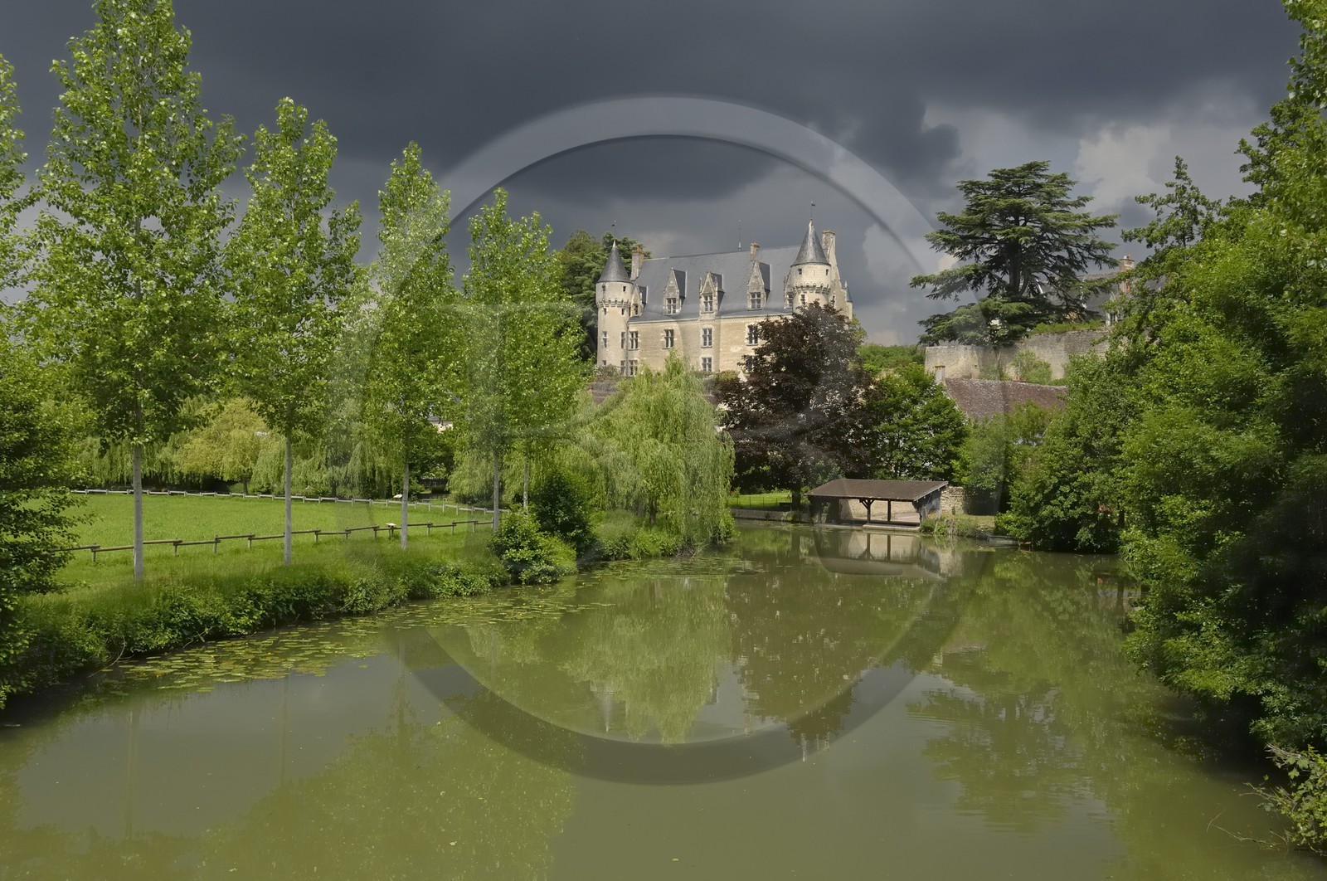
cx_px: 664
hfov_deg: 53.2
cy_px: 440
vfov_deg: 36.8
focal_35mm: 36
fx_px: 1325
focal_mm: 24
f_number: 11
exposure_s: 1/125
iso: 100
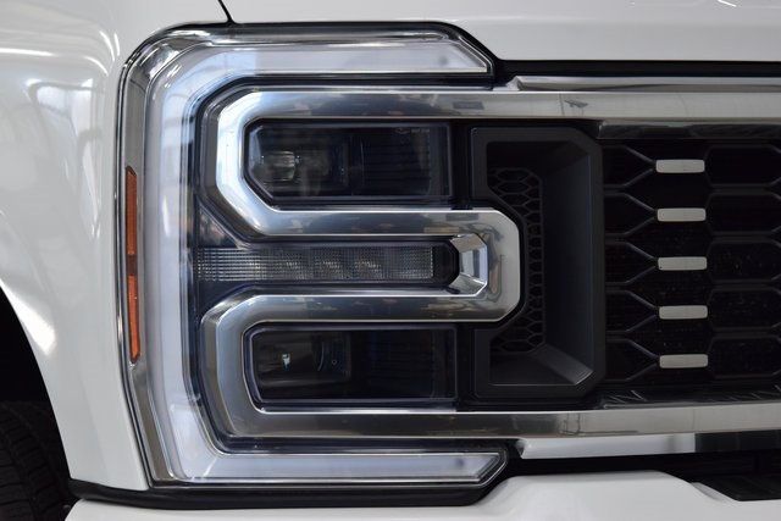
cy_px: 260
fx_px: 2018
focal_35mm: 93
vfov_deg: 14.7
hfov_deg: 21.9
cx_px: 390
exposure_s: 1/125
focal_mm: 62
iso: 1600
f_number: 6.3
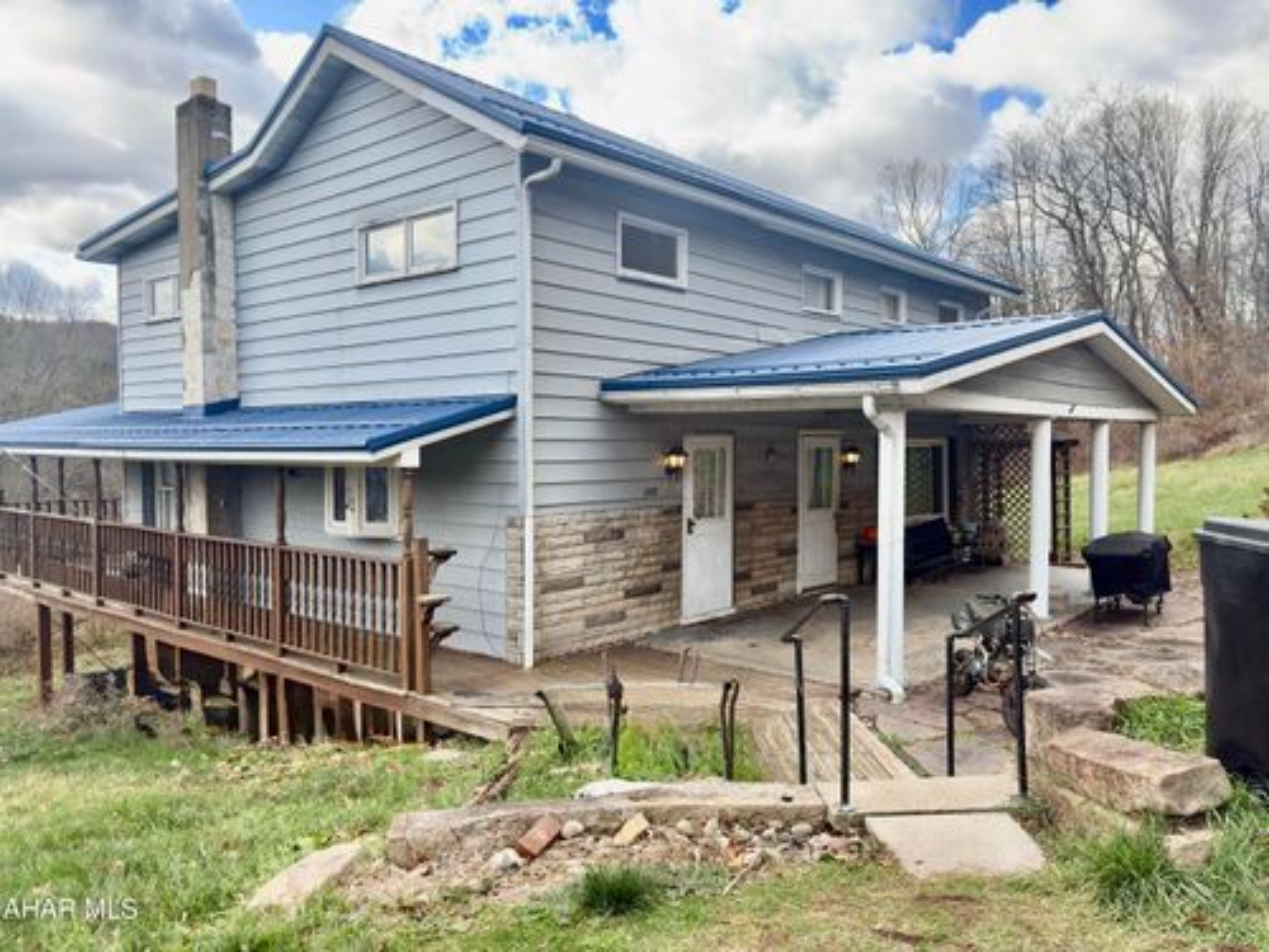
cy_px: 476
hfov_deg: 67.3
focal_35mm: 26
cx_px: 634
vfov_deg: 53.1
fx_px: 953
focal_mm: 5.96
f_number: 1.6
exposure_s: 1/576
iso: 32
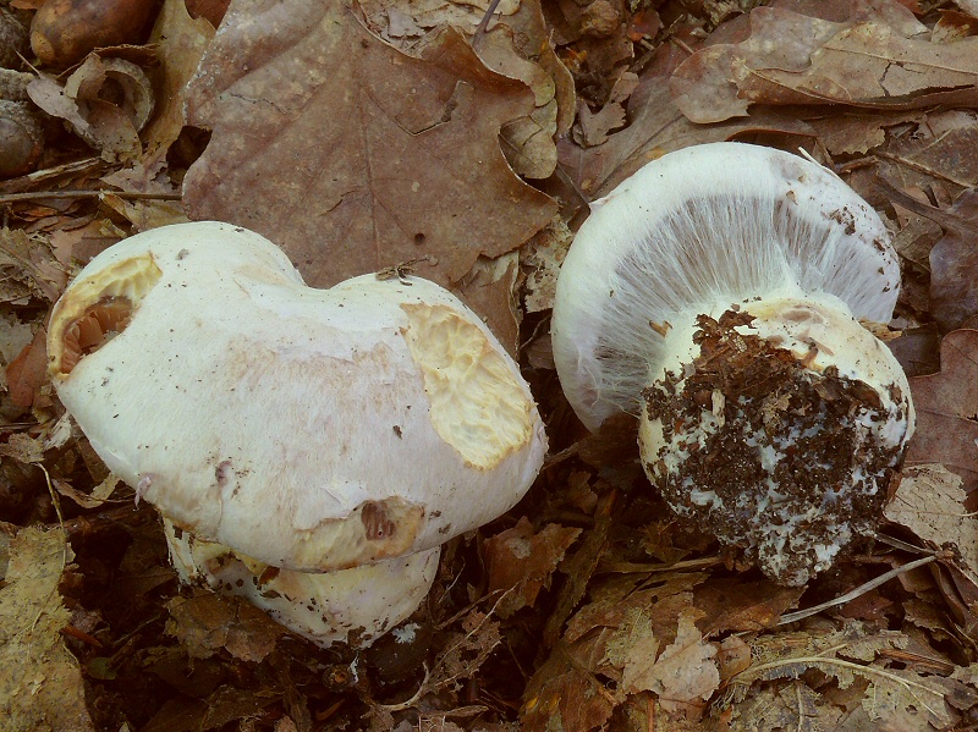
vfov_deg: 24.8
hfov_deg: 32.7
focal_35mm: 59
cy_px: 366
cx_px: 489
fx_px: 1666
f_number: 11
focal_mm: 12.5
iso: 100
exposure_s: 1
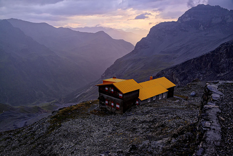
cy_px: 78
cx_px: 116
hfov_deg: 59.5
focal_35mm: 32
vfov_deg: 41.7
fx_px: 204
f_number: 6.3
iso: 640
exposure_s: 1/10
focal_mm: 31.5
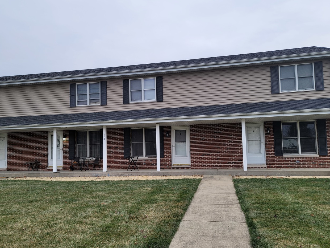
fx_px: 276
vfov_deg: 48.2
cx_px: 151
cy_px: 132
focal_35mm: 29
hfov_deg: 61.6
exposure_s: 1/102
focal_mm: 7
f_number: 1.8
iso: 20
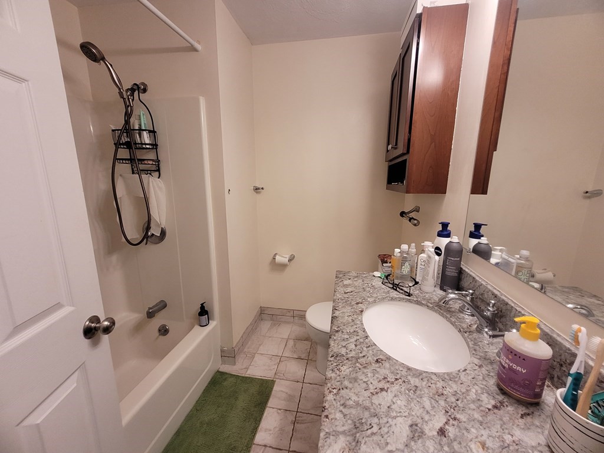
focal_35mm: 13
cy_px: 226
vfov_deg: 89.9
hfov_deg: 106.2
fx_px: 227
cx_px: 302
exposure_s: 1/60
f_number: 2.2
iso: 200
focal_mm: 1.74
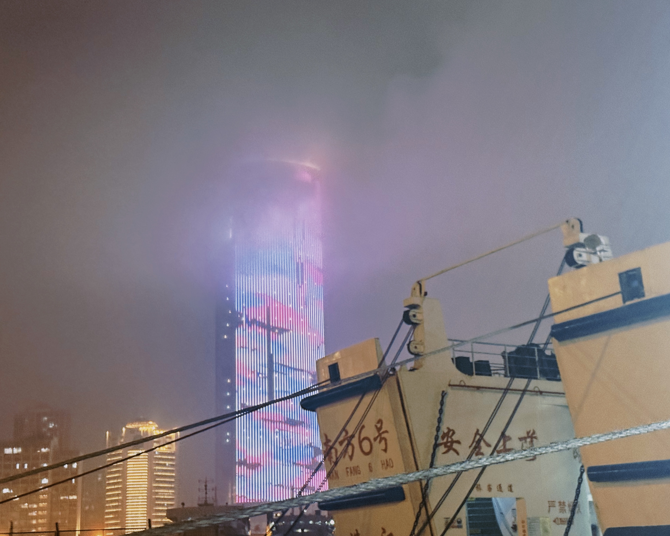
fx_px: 1011
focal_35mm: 51
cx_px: 324
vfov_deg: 29.7
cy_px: 272
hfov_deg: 36.7
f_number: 1.78
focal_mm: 6.76
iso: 320
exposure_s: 1/33
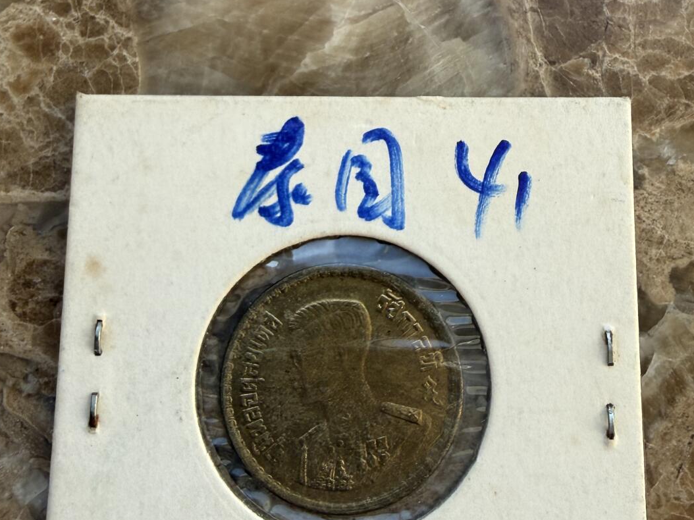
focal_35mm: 41
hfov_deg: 45.8
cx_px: 372
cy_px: 280
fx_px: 822
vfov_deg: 35.1
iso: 40
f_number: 2.2
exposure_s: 1/201
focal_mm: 2.22
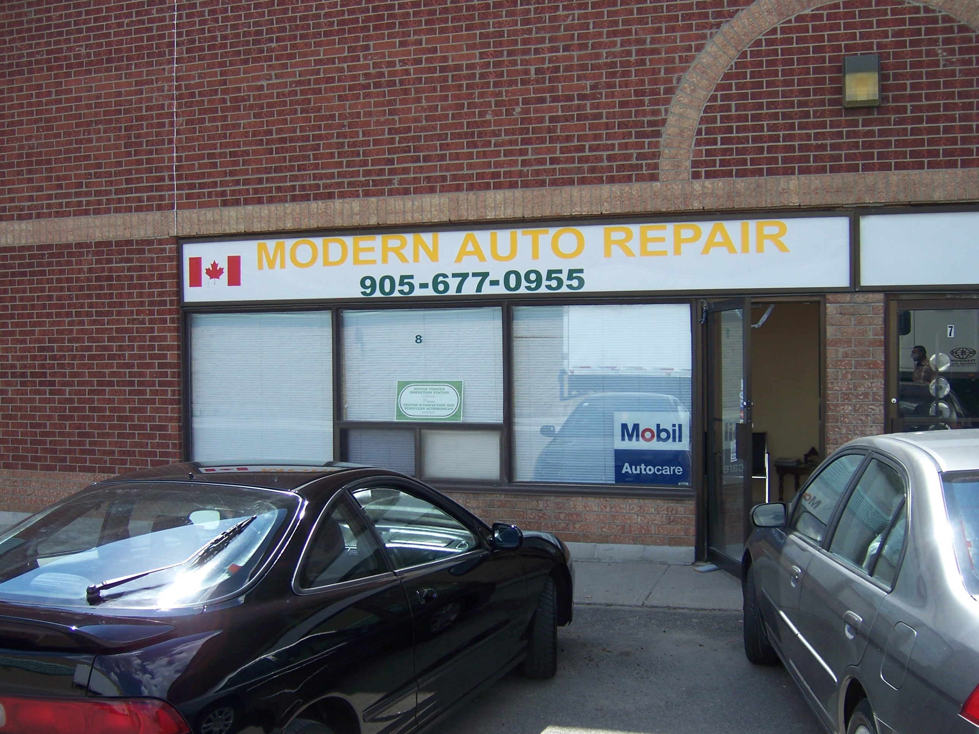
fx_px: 1018
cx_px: 490
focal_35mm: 36
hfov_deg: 51.4
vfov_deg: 39.7
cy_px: 367
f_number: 2.8
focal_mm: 6.2
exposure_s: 1/640
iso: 80
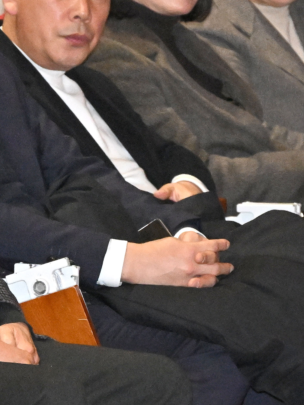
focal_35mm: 475
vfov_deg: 4.2
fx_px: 5561
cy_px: 123
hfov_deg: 3.1
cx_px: -9
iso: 6400
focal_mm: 115
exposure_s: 1/200
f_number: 6.3
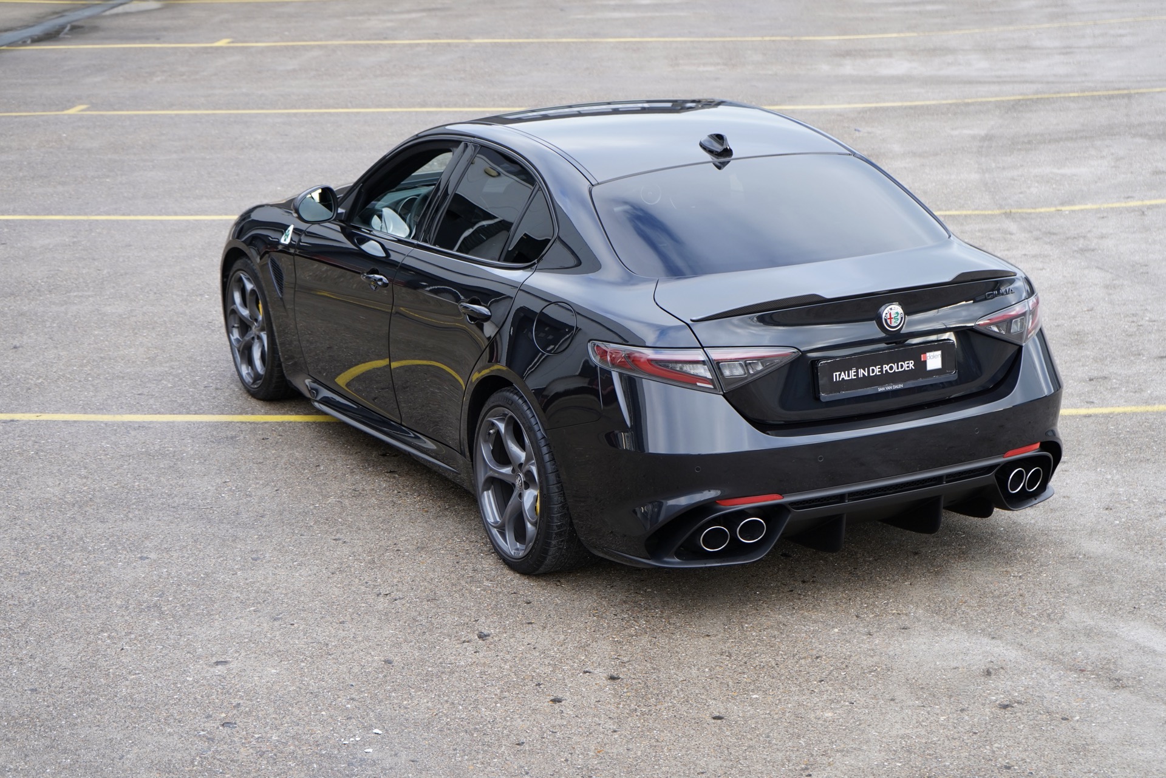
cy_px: 389
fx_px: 2267
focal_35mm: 70
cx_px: 583
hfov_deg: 28.8
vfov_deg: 19.5
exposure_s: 1/160
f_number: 5.6
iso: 500
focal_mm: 70
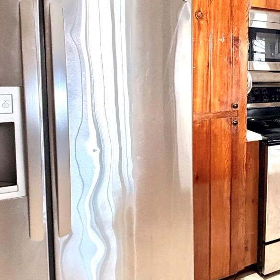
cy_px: 99
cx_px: 358
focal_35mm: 43
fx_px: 394
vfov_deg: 38.8
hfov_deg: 31.1
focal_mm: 2.22
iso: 320
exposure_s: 1/120
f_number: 2.2
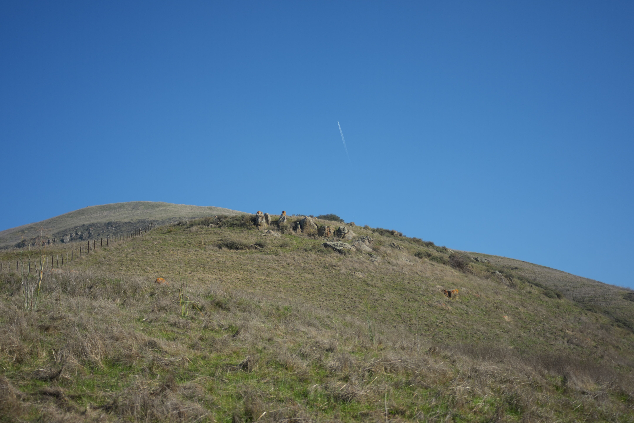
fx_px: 828
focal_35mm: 47
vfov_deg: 28.6
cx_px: 317
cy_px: 212
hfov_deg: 41.9
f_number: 5
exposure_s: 1/2000
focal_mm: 47
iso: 250
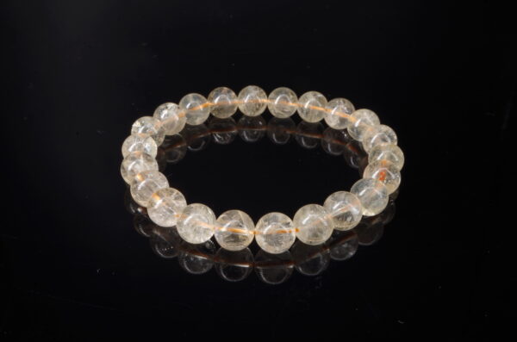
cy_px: 171
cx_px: 258
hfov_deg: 46.5
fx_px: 602
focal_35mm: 42
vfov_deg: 31.7
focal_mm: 28.13
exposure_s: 1
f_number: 4
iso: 100
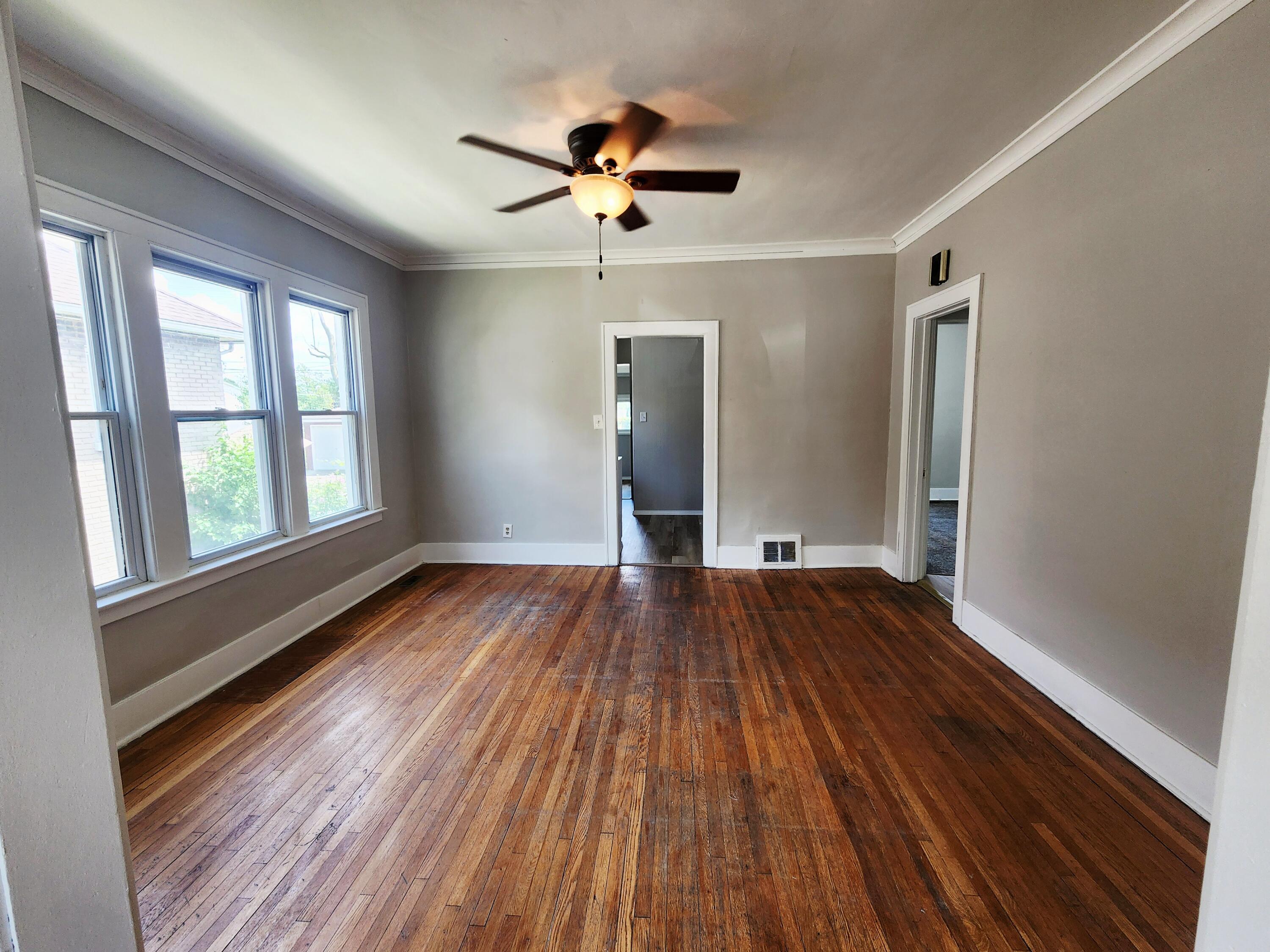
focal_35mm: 13
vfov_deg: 89.9
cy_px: 476
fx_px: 477
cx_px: 635
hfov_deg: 106.2
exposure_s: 1/120
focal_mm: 2.2
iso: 80
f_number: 2.2
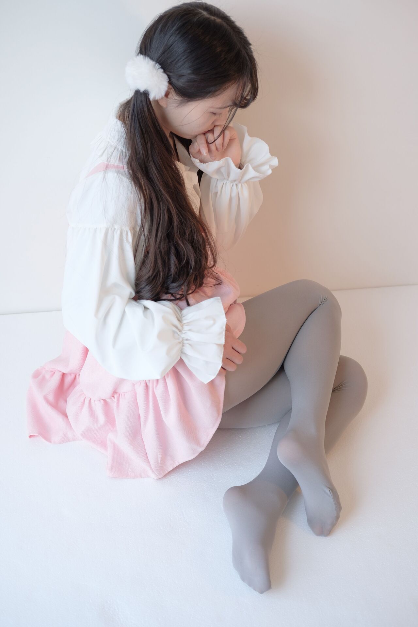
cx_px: 209
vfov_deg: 37.5
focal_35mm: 53
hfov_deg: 25.5
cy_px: 314
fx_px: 923
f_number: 3.2
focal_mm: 35
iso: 250
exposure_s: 1/80
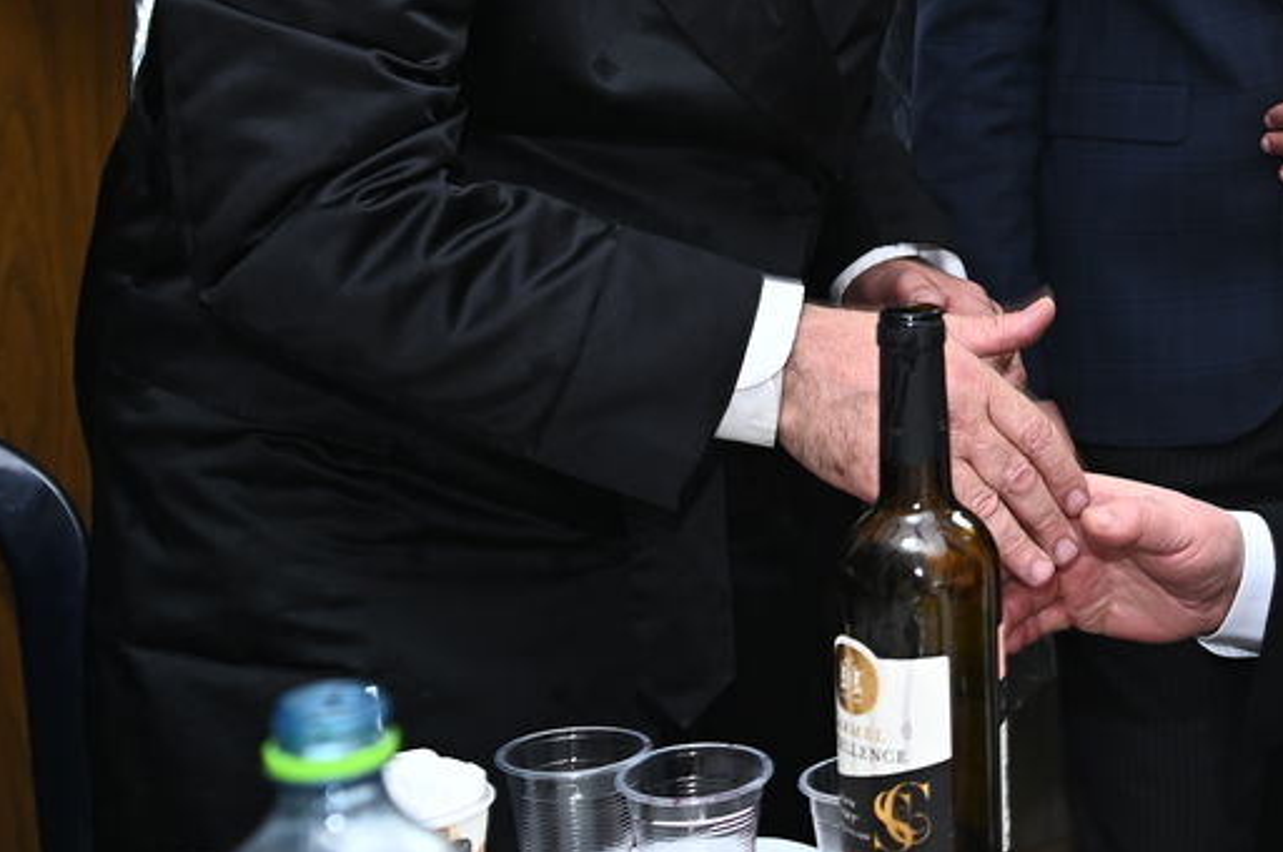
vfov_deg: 12.9
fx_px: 3702
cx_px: 1609
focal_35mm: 104
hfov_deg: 18.5
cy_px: -21
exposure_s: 1/100
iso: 250
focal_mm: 38
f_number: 4
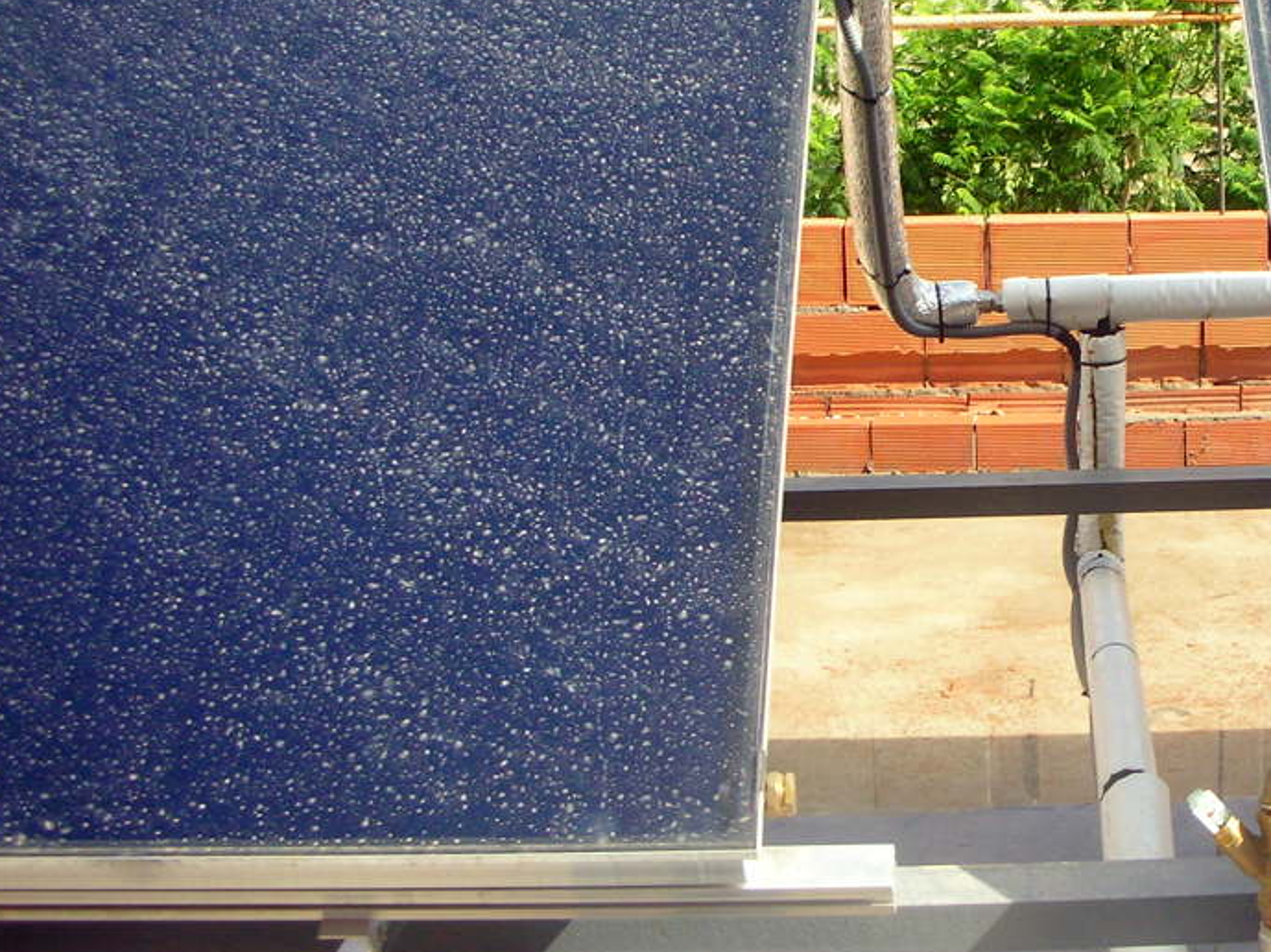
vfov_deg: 23.9
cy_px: 349
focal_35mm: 61
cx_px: 1081
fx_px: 2239
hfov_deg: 30.6
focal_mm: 5.8
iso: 50
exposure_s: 1/54.7
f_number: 8.5
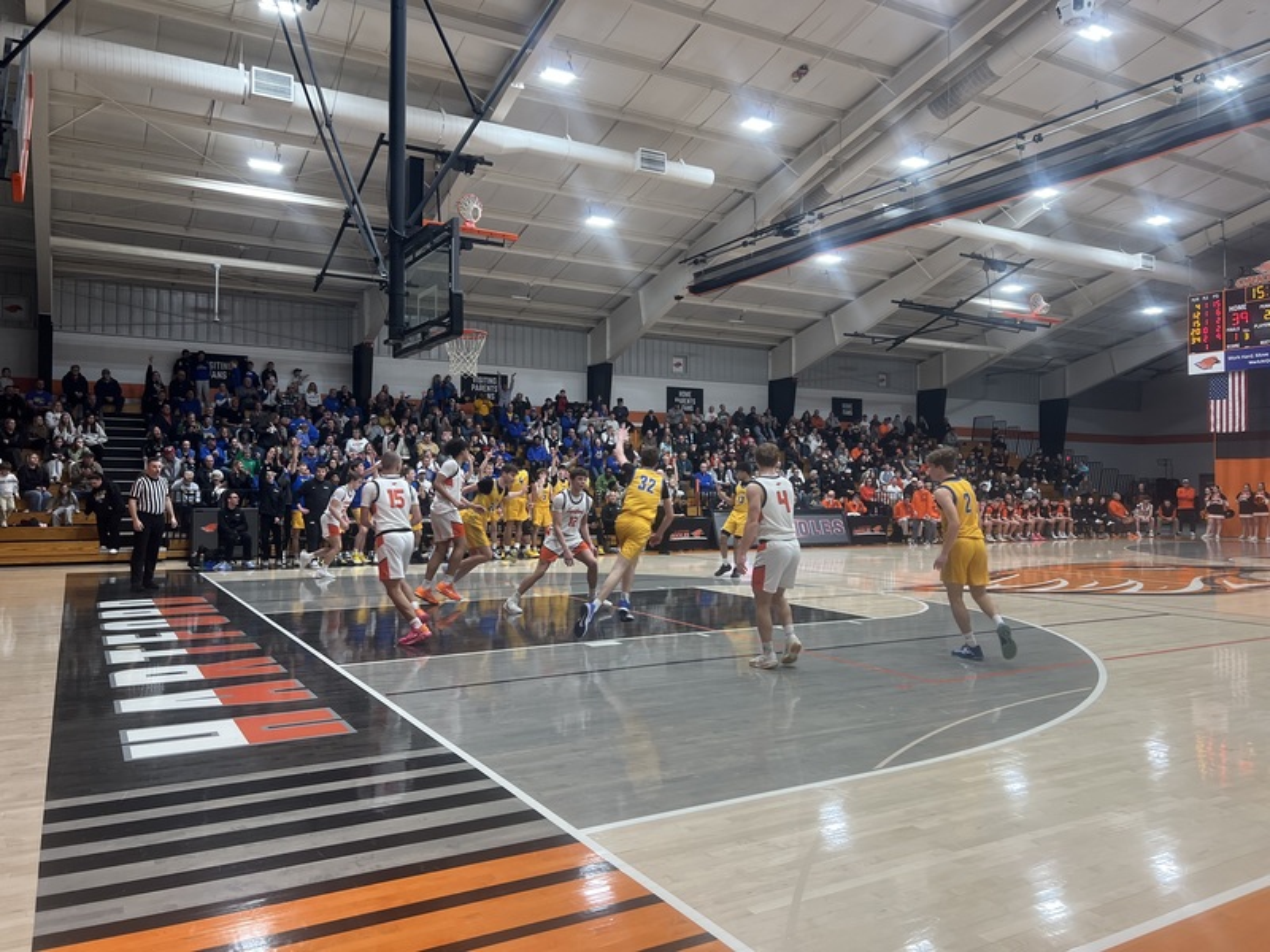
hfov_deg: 67.3
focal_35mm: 26
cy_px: 476
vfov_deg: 53.1
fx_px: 954
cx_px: 635
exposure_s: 1/120
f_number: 1.5
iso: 125
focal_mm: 5.7
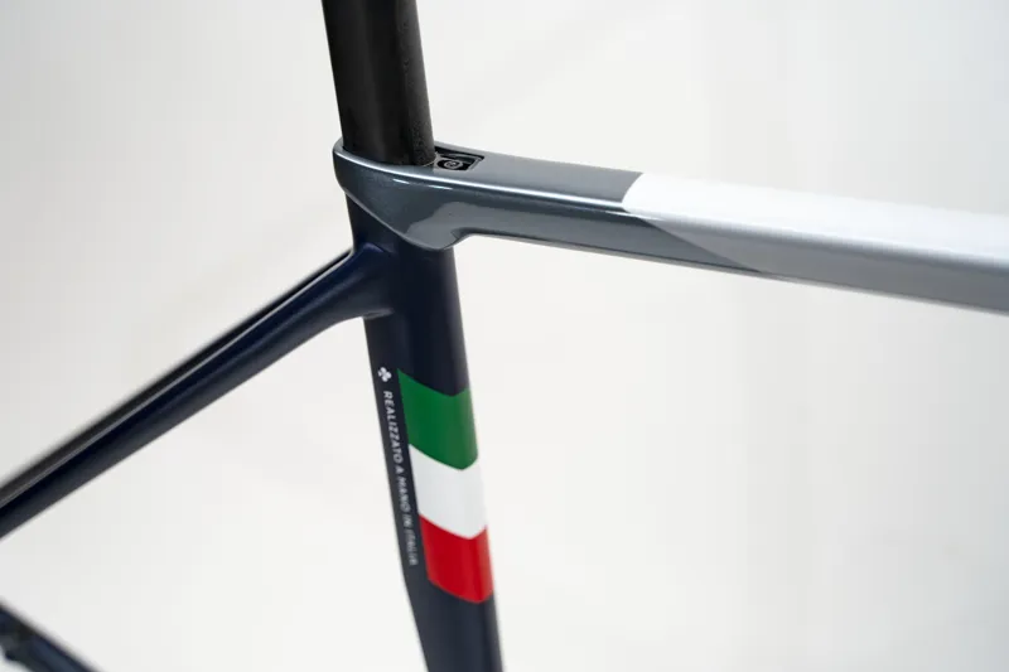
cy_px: 336
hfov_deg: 35.6
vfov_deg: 24.2
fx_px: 1569
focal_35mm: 56
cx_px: 504
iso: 320
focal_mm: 56
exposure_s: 1/50
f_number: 2.8
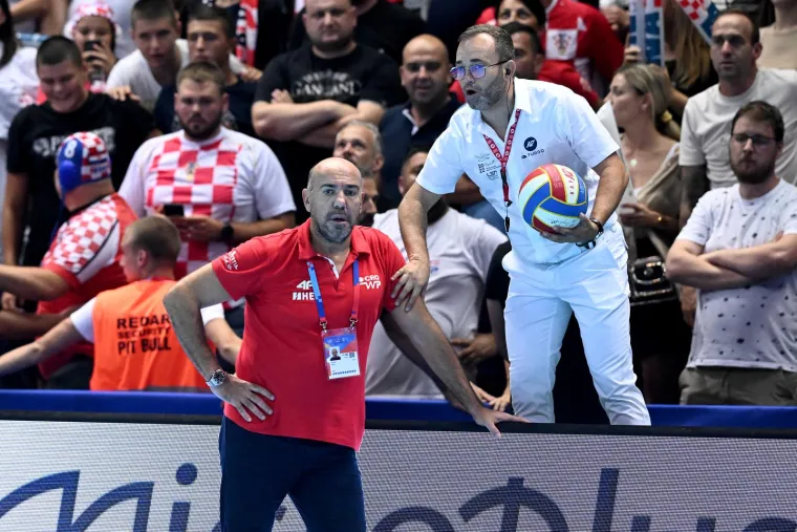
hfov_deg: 5.2
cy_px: 266
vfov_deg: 3.4
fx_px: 8857
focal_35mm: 400
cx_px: 398
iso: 5000
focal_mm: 400
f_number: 4
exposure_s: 1/1250
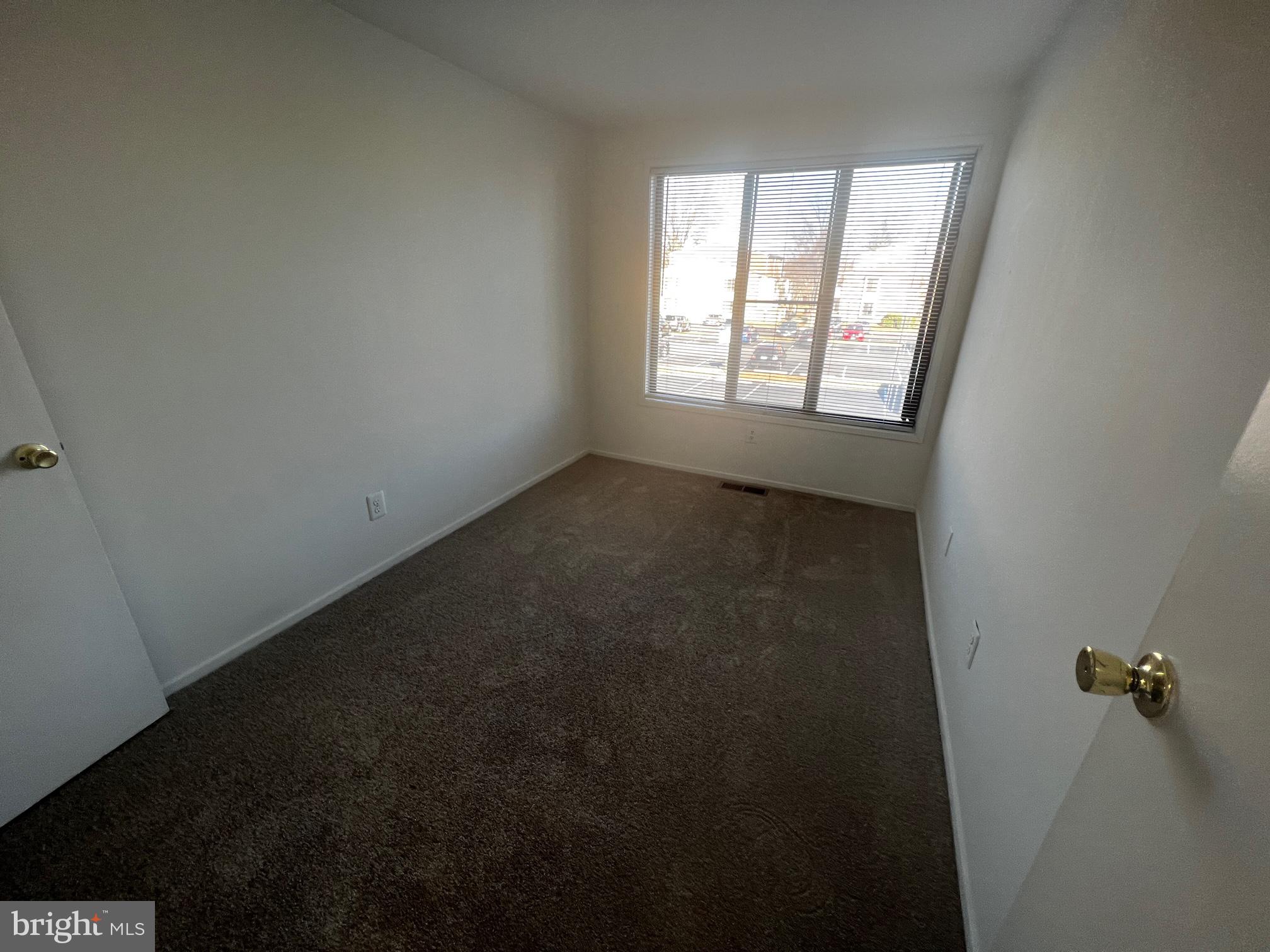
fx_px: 477
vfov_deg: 89.9
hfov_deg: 106.2
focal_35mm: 13
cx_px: 635
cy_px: 476
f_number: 1.8
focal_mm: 1.57
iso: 80
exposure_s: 1/120
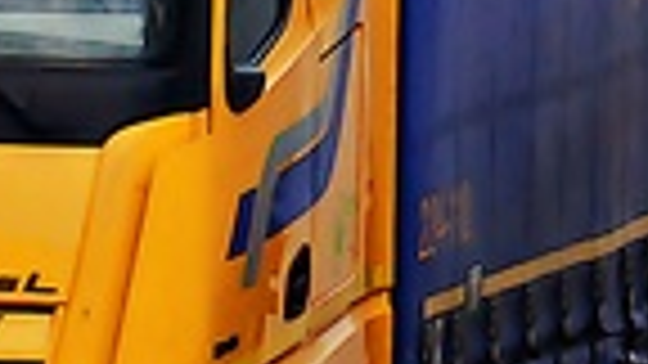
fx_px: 32939
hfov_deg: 1.1
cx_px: 1660
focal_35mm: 1917
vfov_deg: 0.6
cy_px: 112
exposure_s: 1/1250
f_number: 10
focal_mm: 220
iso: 1000
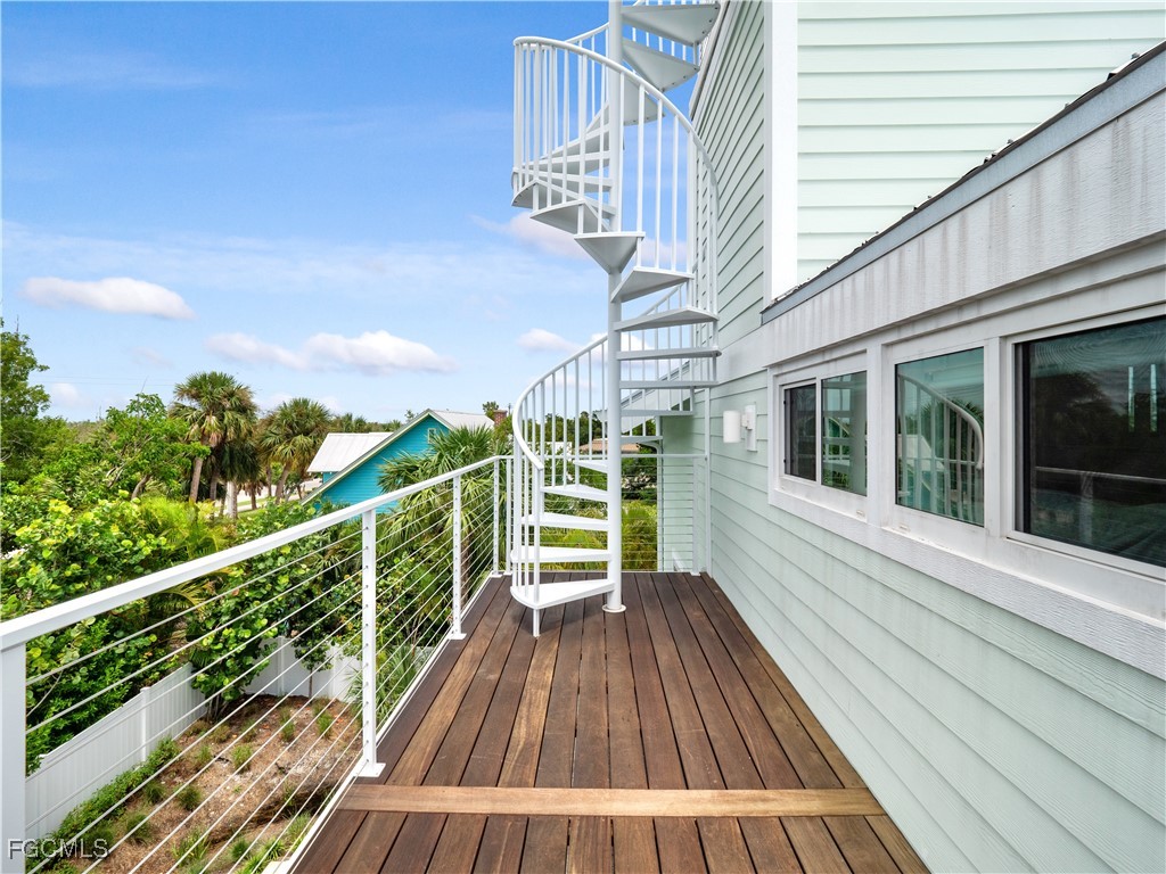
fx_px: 539
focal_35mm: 16
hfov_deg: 94.5
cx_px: 583
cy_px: 437
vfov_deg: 78.1
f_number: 7.1
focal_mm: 8
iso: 200
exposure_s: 1/640
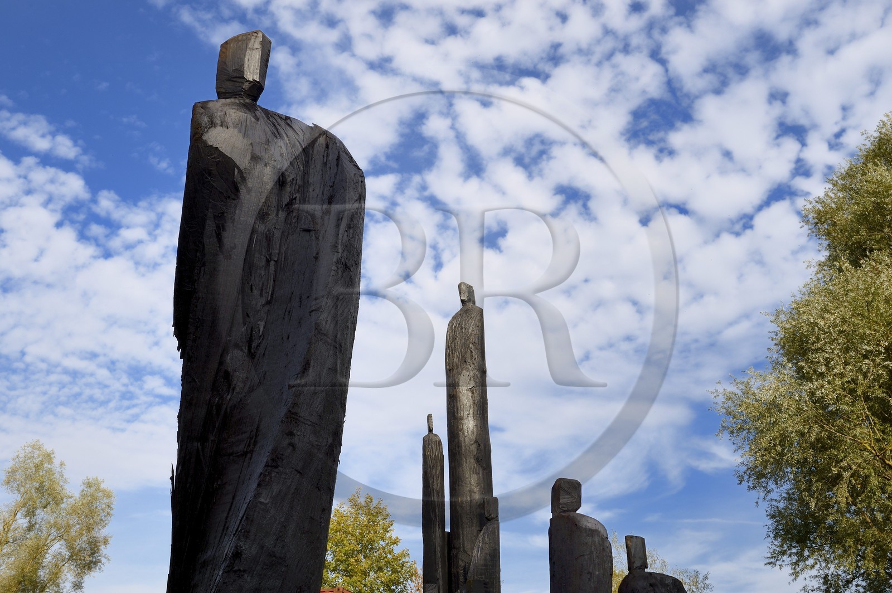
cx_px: 446
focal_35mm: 38
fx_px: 941
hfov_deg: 50.7
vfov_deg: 35.0
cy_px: 296
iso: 200
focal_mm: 38
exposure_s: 1/250
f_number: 14
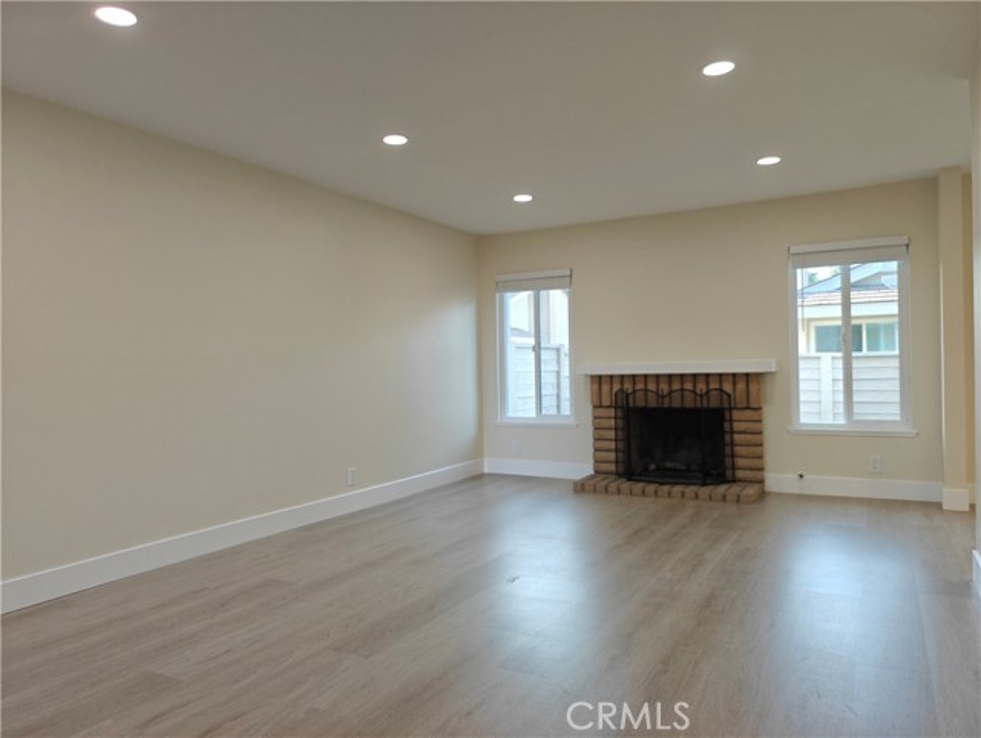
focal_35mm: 24
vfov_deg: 56.9
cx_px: 490
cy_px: 369
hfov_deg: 71.6
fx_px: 681
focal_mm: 6.06
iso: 400
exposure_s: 1/120
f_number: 1.7
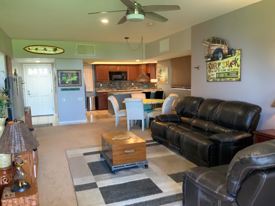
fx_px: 238
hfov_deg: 60.0
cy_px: 106
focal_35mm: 30
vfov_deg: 46.8
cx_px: 141
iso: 250
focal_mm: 3
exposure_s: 1/48
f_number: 1.8
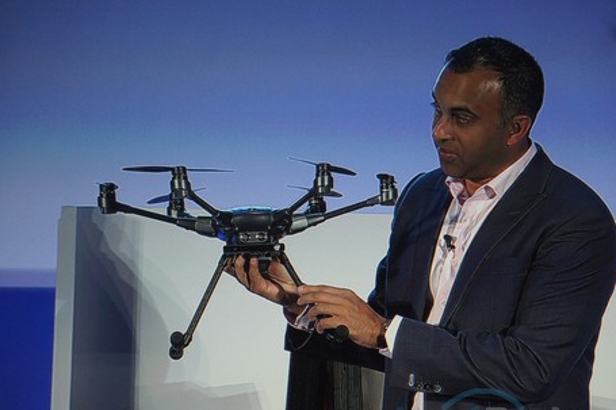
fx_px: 2258
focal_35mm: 132
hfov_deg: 15.5
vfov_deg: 10.4
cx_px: 310
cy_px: 223
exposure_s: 1/125
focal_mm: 80
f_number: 5
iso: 1000
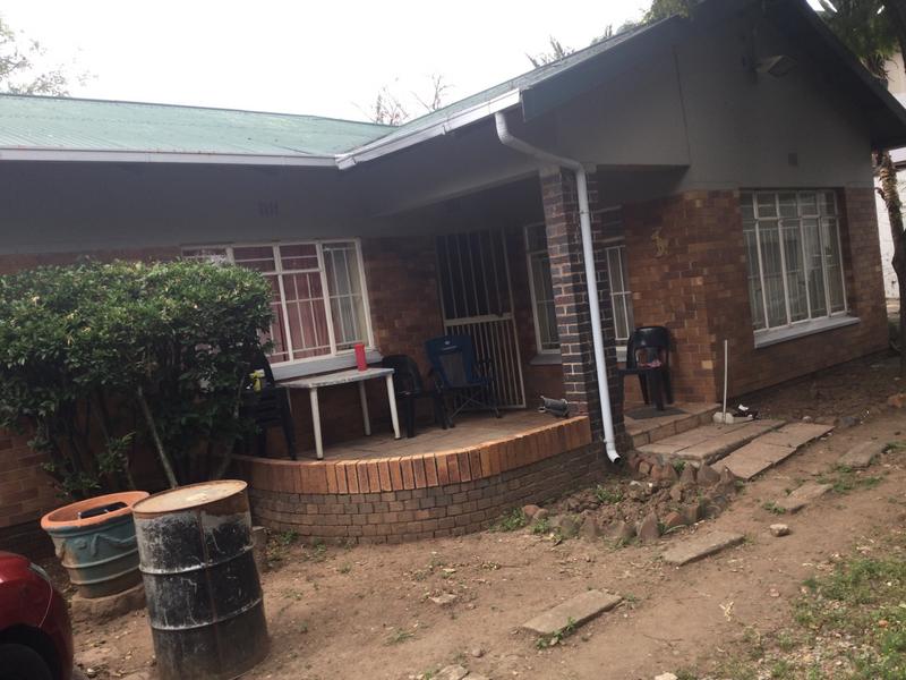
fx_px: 811
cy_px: 340
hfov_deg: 58.4
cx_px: 453
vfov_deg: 45.4
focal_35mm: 31
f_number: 2.4
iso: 25
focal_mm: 3.3
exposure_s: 1/115
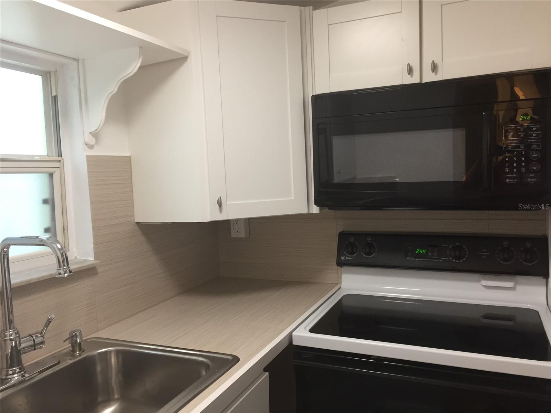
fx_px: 462
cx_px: 276
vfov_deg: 48.2
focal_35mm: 29
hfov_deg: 61.7
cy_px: 206
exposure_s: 1/30
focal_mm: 4.15
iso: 80
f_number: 2.2
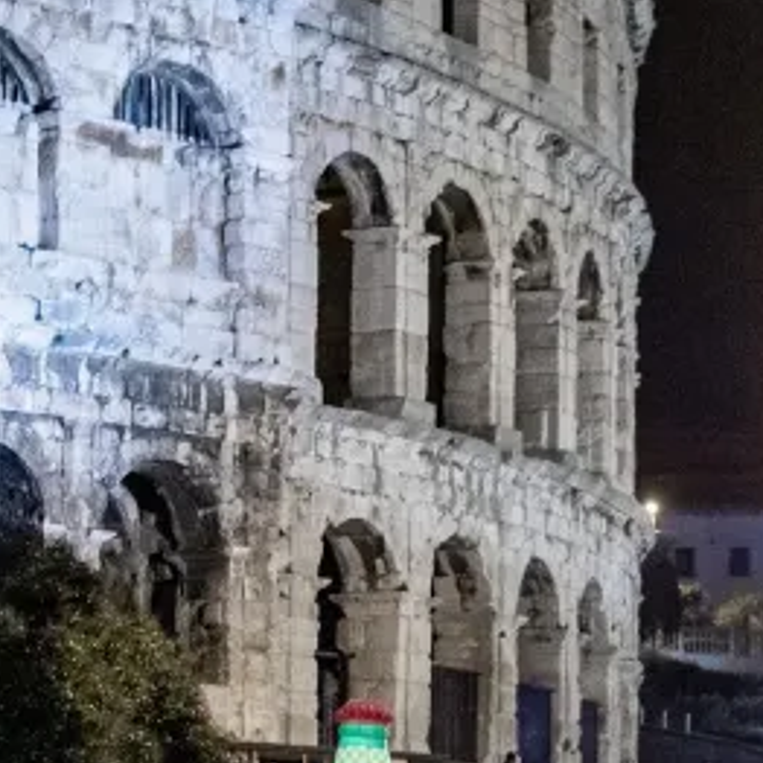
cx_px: 874
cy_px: 547
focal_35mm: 123
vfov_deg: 14.1
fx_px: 3067
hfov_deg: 13.8
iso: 4000
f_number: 1.8
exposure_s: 1/250
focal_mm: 50
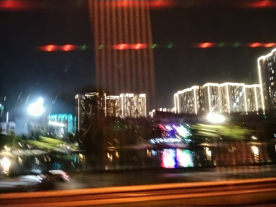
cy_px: 104
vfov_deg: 48.2
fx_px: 231
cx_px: 138
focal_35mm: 29
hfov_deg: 61.7
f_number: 1.8
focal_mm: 4.22
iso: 2000
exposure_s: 1/10
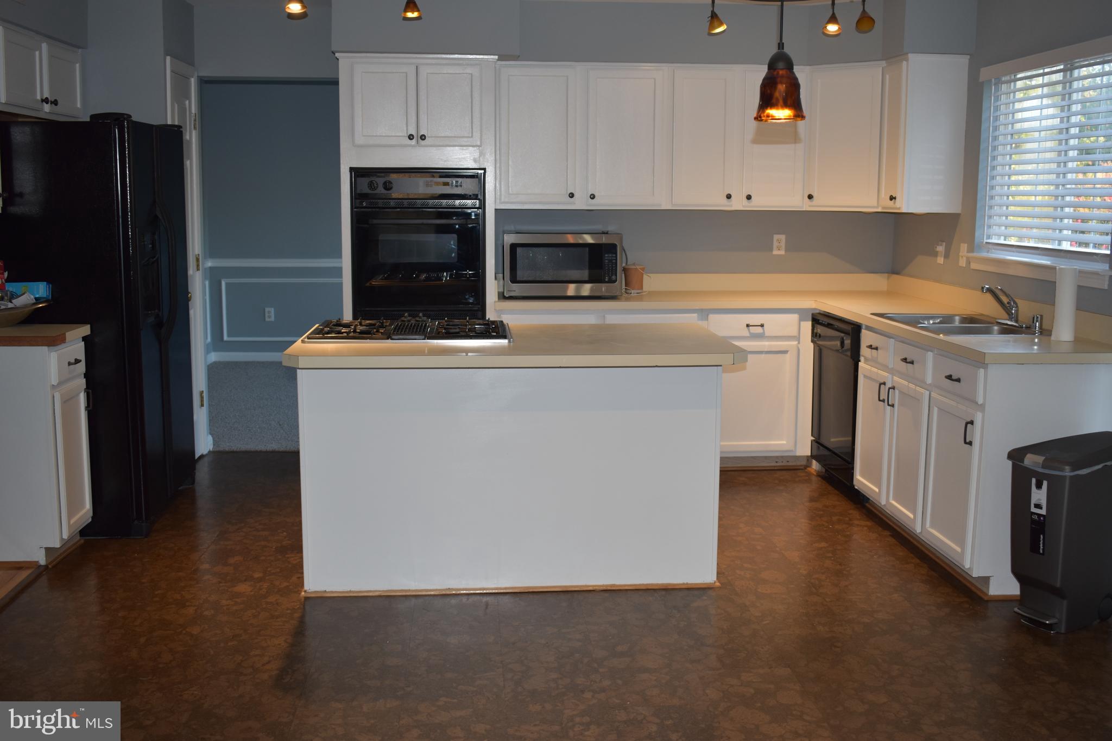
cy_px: 370
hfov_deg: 53.1
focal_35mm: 36
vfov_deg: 36.9
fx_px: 1112
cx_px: 556
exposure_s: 1/60
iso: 400
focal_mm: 24
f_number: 4
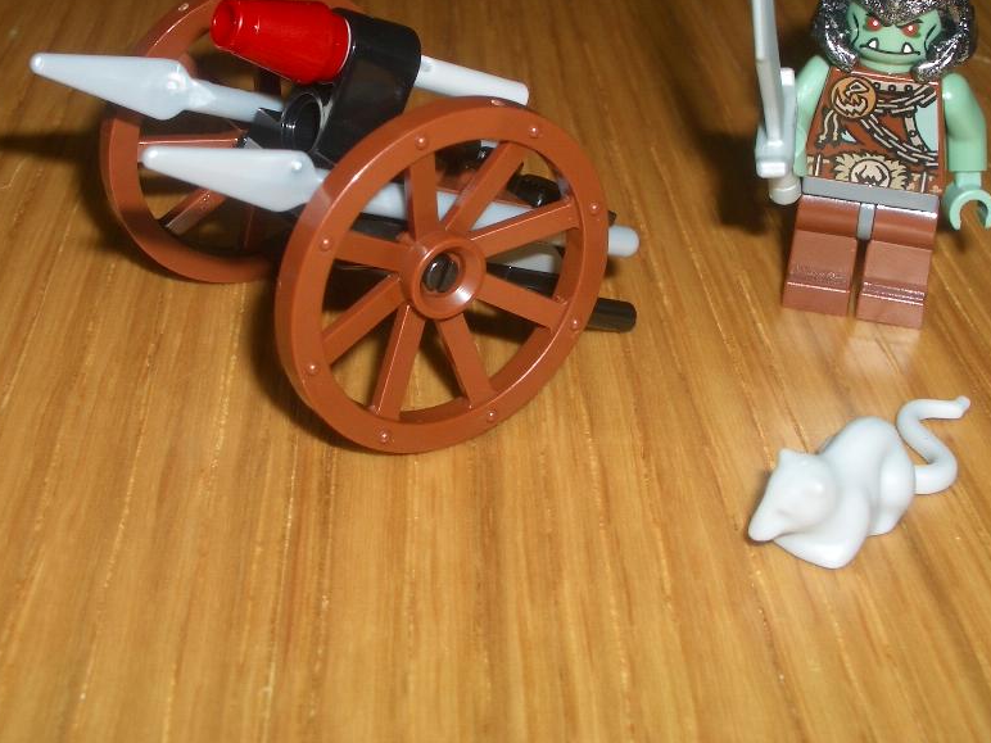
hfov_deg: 29.8
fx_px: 1861
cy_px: 252
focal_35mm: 65
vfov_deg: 22.5
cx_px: 517
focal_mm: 8.2
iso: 50
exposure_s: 1/60
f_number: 5
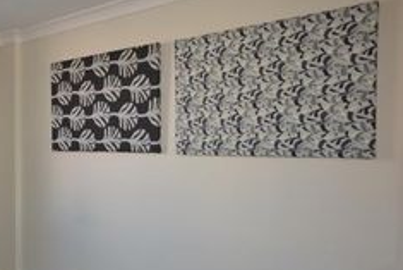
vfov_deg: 43.6
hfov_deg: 55.3
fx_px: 336
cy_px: 152
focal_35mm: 30
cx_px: 55
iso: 400
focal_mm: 10
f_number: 4
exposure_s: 1/100
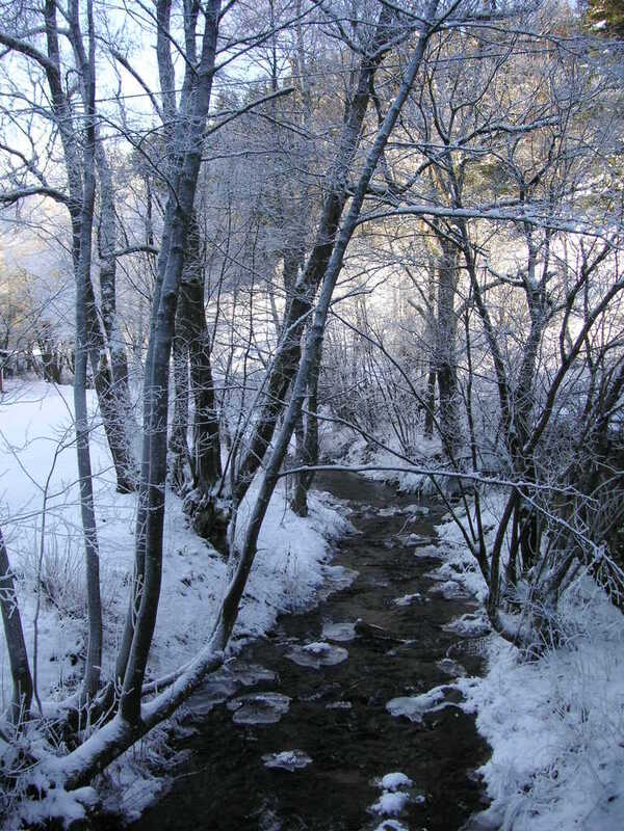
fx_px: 889
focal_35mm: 37
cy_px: 416
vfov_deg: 50.1
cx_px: 312
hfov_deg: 38.7
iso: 50
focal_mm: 6.1
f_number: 2.8
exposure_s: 1/250
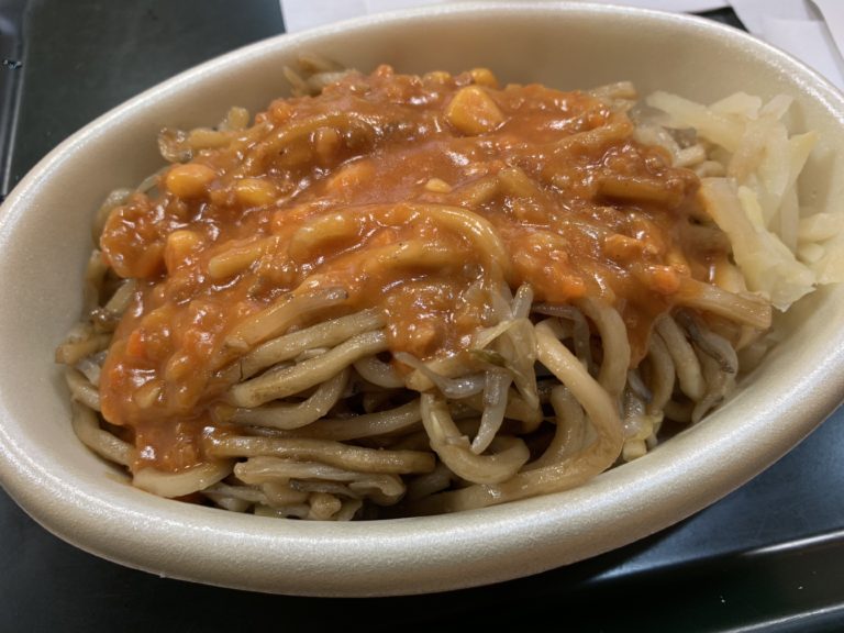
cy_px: 316
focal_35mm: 26
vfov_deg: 53.1
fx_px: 634
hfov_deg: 67.3
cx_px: 422
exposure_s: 1/50
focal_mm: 4.25
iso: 100
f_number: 1.8
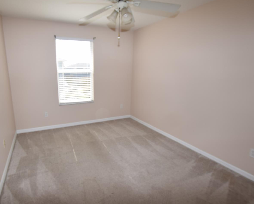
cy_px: 105
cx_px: 103
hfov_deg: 82.4
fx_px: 143
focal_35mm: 19
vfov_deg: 70.8
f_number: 5.6
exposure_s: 1/125
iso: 125
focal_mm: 10
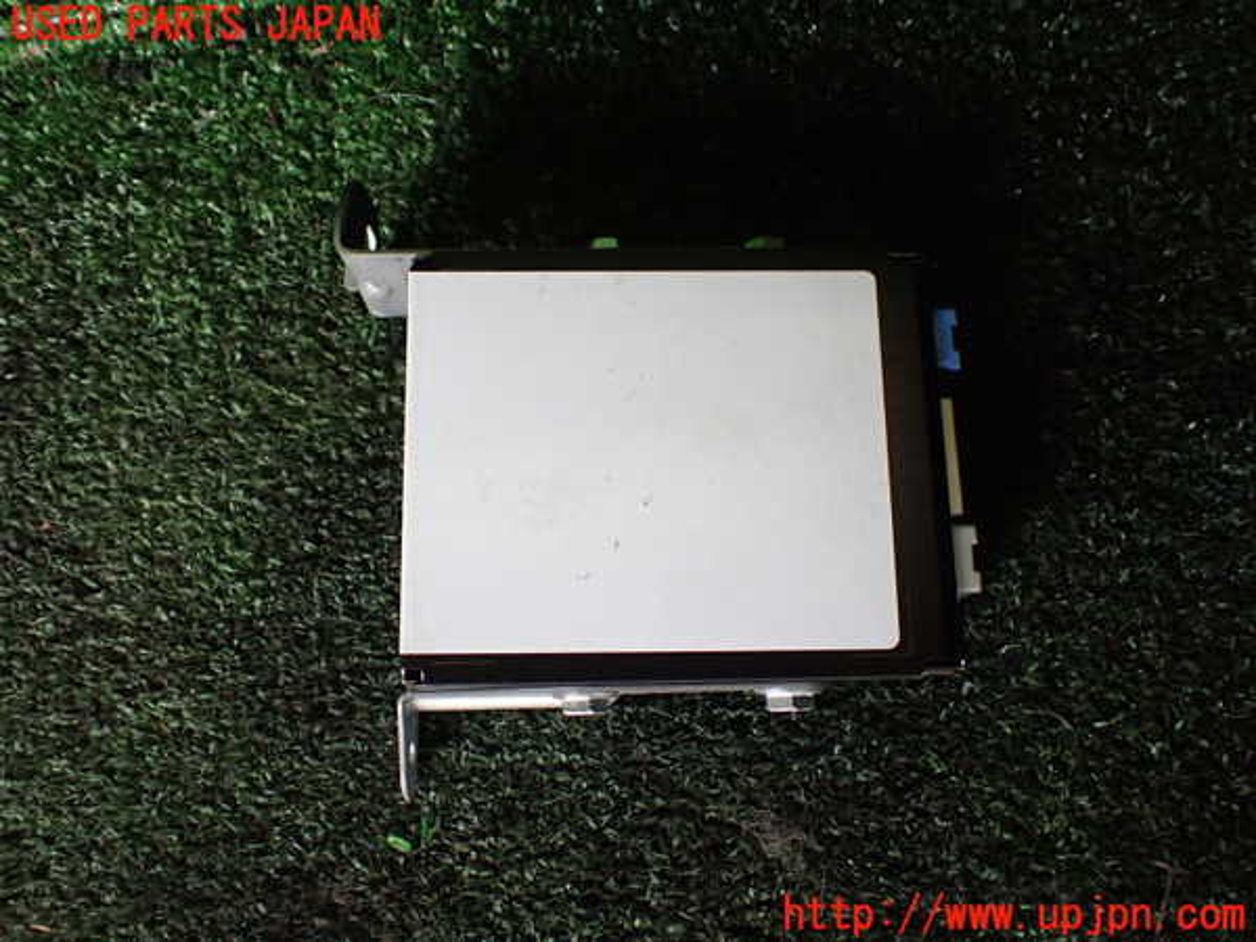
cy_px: 471
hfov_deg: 60.0
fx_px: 1089
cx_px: 628
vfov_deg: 46.8
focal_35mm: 30
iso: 640
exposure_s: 1/125
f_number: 2.3
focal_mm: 5.4
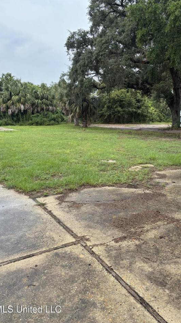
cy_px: 159
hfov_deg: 39.8
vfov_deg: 66.1
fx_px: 248
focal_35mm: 29
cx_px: 117
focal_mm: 5.96
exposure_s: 1/1381
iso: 50
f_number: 1.6
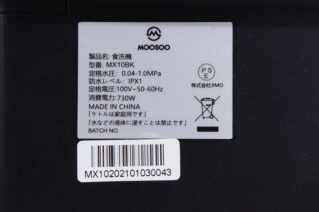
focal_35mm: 82
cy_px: 106
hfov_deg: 24.6
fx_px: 731
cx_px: 160
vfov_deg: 16.5
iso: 6400
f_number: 9
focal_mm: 55
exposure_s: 1/50
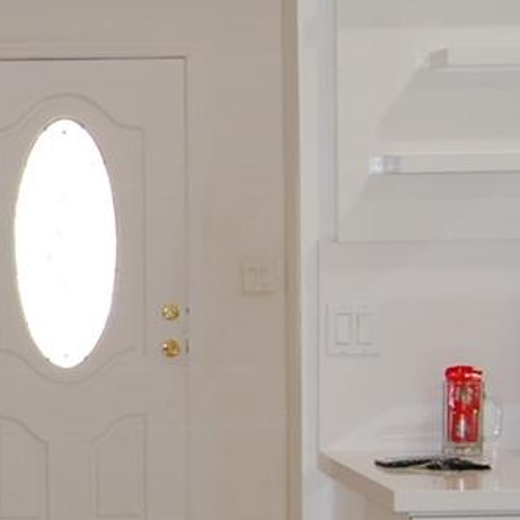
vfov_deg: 14.2
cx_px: -273
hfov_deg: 13.3
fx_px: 2090
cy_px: 346
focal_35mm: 123
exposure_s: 1/80
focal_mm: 20
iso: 400
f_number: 3.8
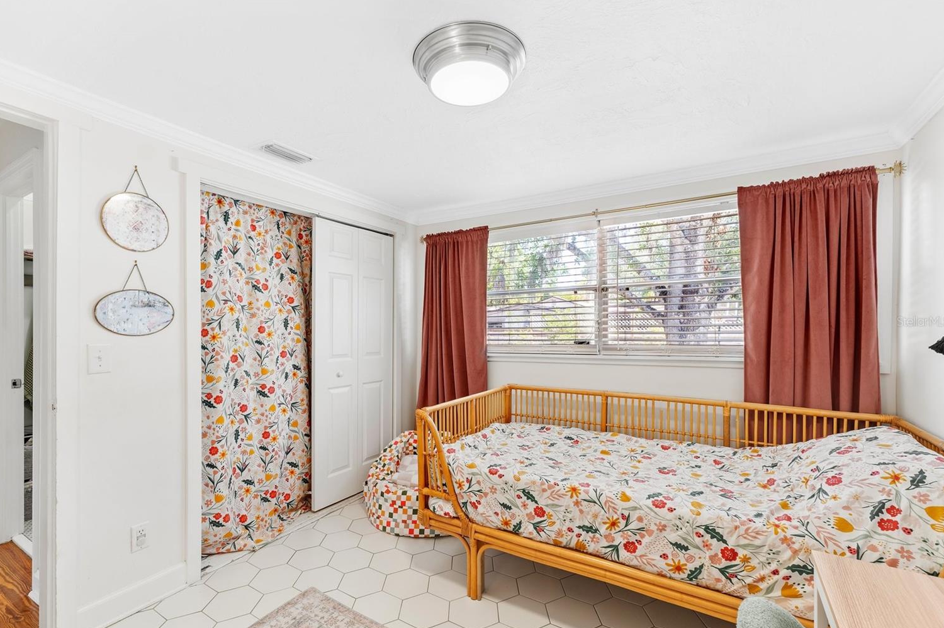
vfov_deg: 73.7
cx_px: 449
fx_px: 419
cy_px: 321
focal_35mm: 16
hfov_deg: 96.7
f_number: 8
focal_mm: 10
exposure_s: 1/2
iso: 160
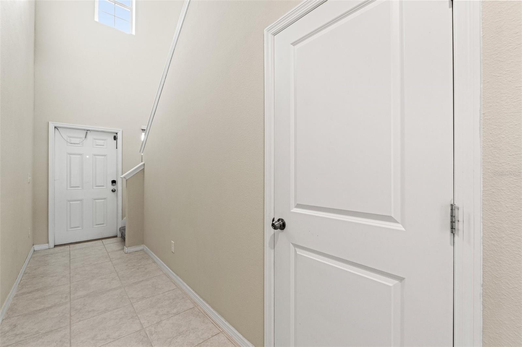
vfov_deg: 77.3
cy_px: 174
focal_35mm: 15
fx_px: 217
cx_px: 261
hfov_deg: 100.4
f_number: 8
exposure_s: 1/5
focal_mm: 10
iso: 400
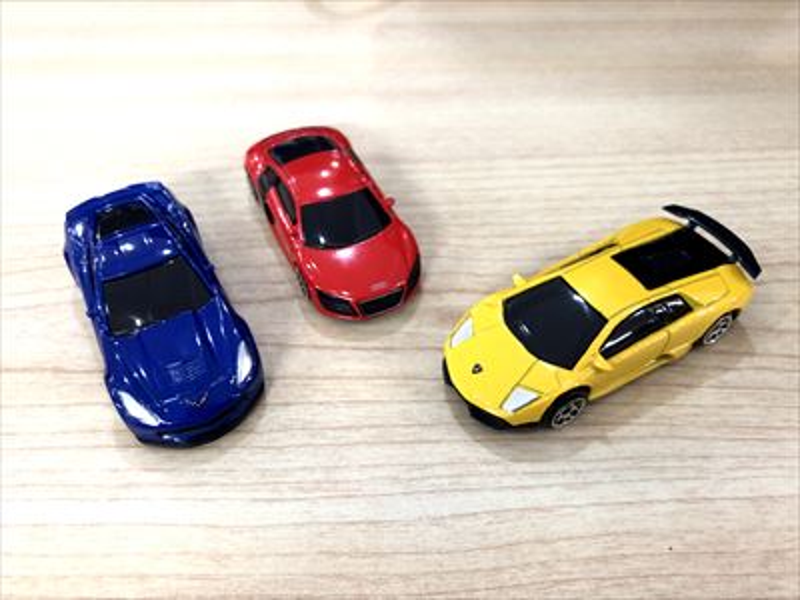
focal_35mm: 28
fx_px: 647
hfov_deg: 63.4
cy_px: 300
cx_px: 400
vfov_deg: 49.7
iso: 40
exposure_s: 1/17
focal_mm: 3.99
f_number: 1.8
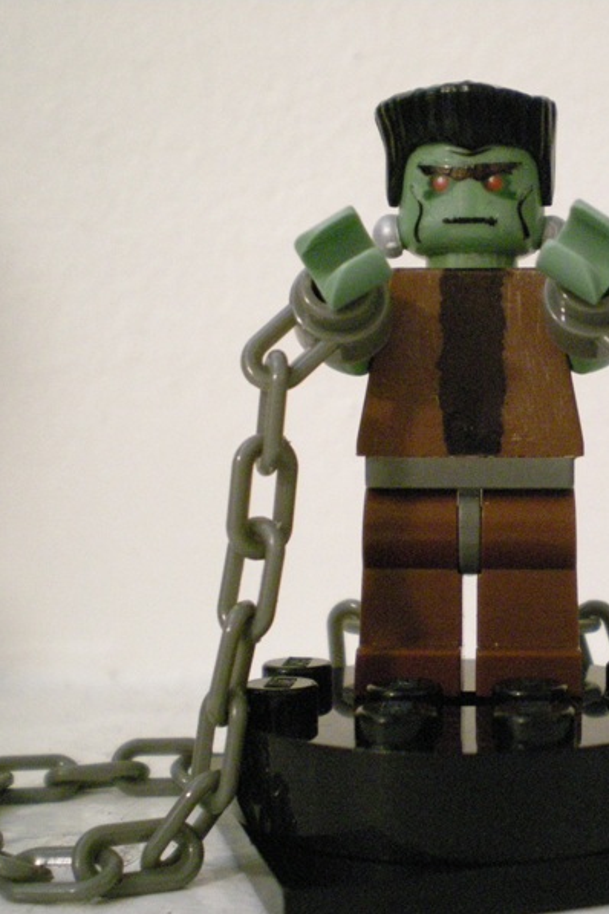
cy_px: 458
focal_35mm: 53
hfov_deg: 24.9
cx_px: 526
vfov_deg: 37.5
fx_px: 1345
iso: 706
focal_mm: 6.3
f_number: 3.1
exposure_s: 1/8
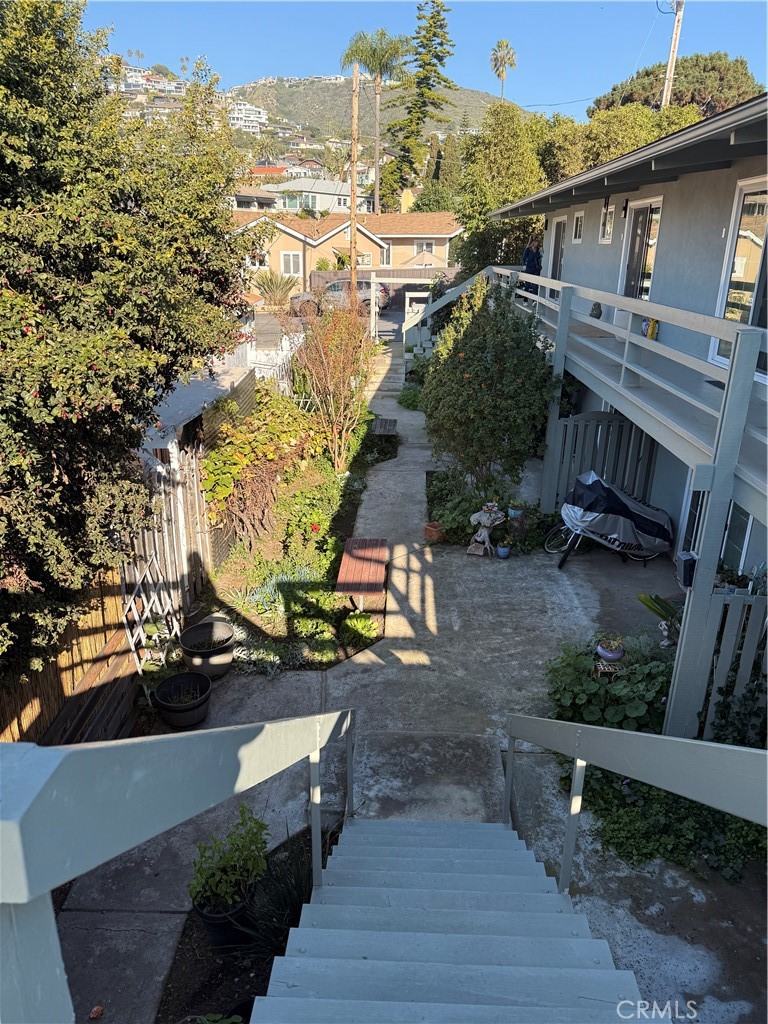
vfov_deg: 71.6
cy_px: 512
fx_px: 710
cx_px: 384
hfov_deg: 56.8
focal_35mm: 24
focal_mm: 6.76
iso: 80
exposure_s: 1/1855
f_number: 1.78
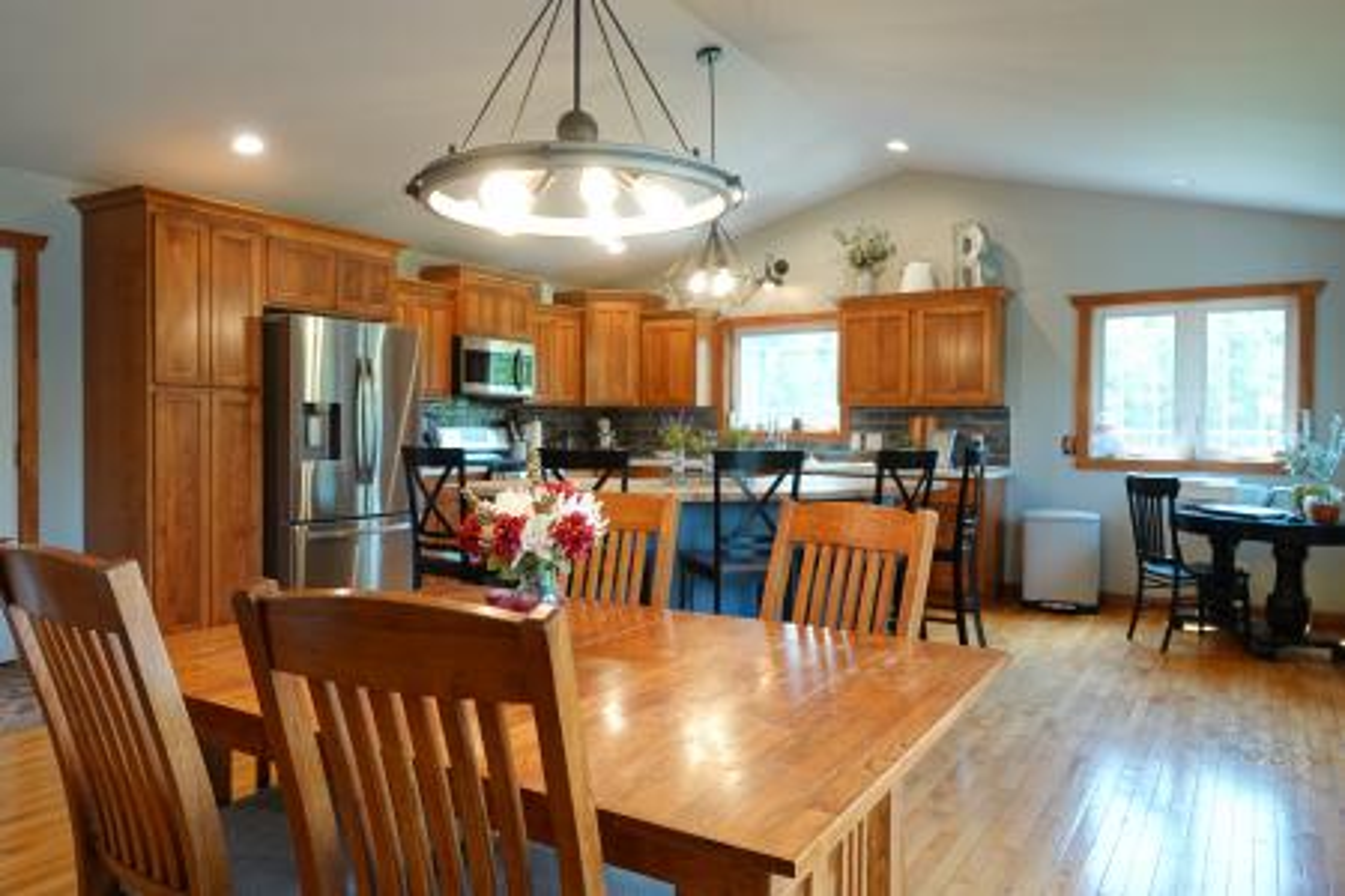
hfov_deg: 73.7
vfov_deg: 53.1
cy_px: 448
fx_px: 897
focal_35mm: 24
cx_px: 672
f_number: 2.4
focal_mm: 8.8
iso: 160
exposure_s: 1/30
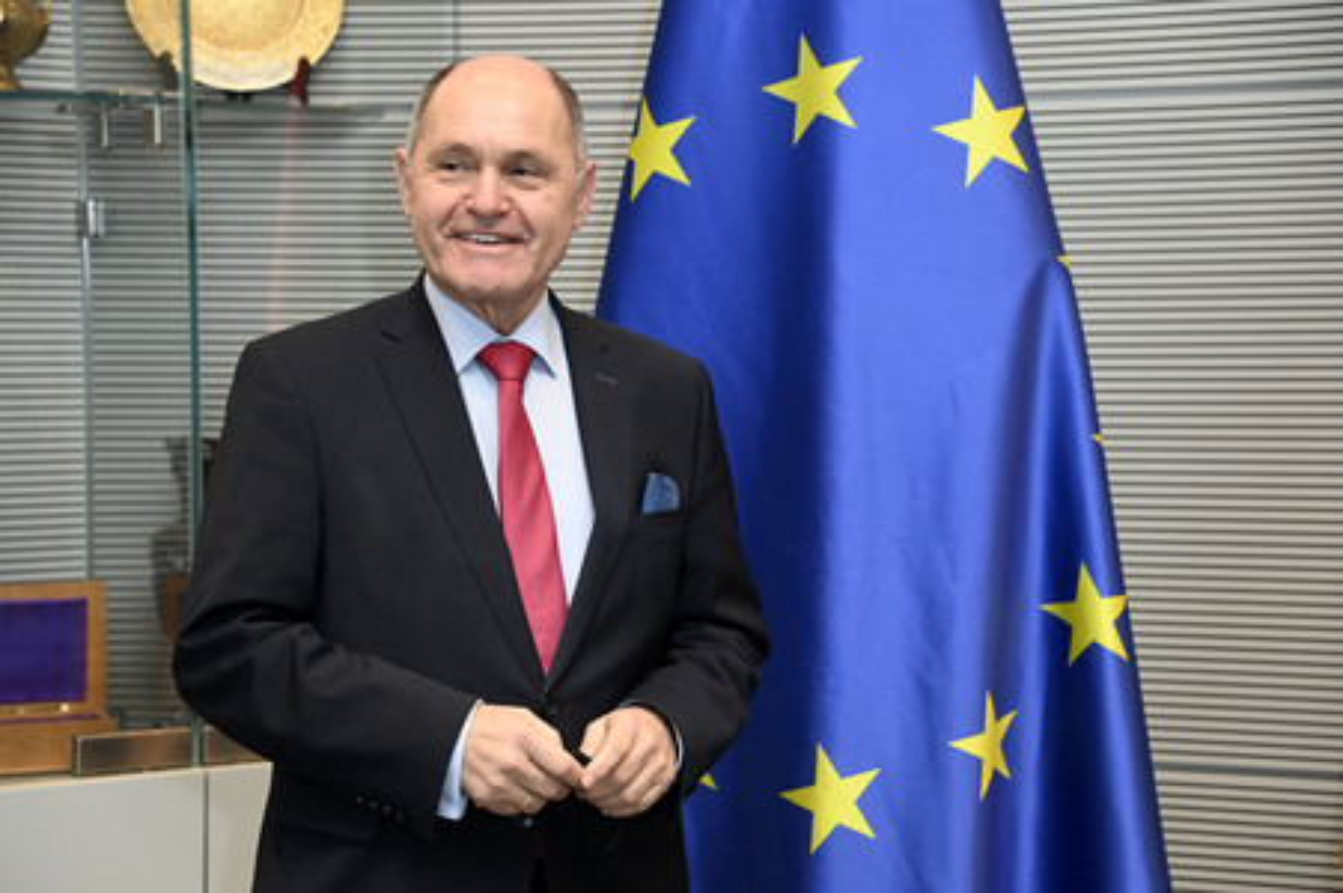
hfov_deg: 20.4
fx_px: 3728
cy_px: 446
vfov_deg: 13.7
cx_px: 672
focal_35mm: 100
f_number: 5.6
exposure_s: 1/250
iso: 6400
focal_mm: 100
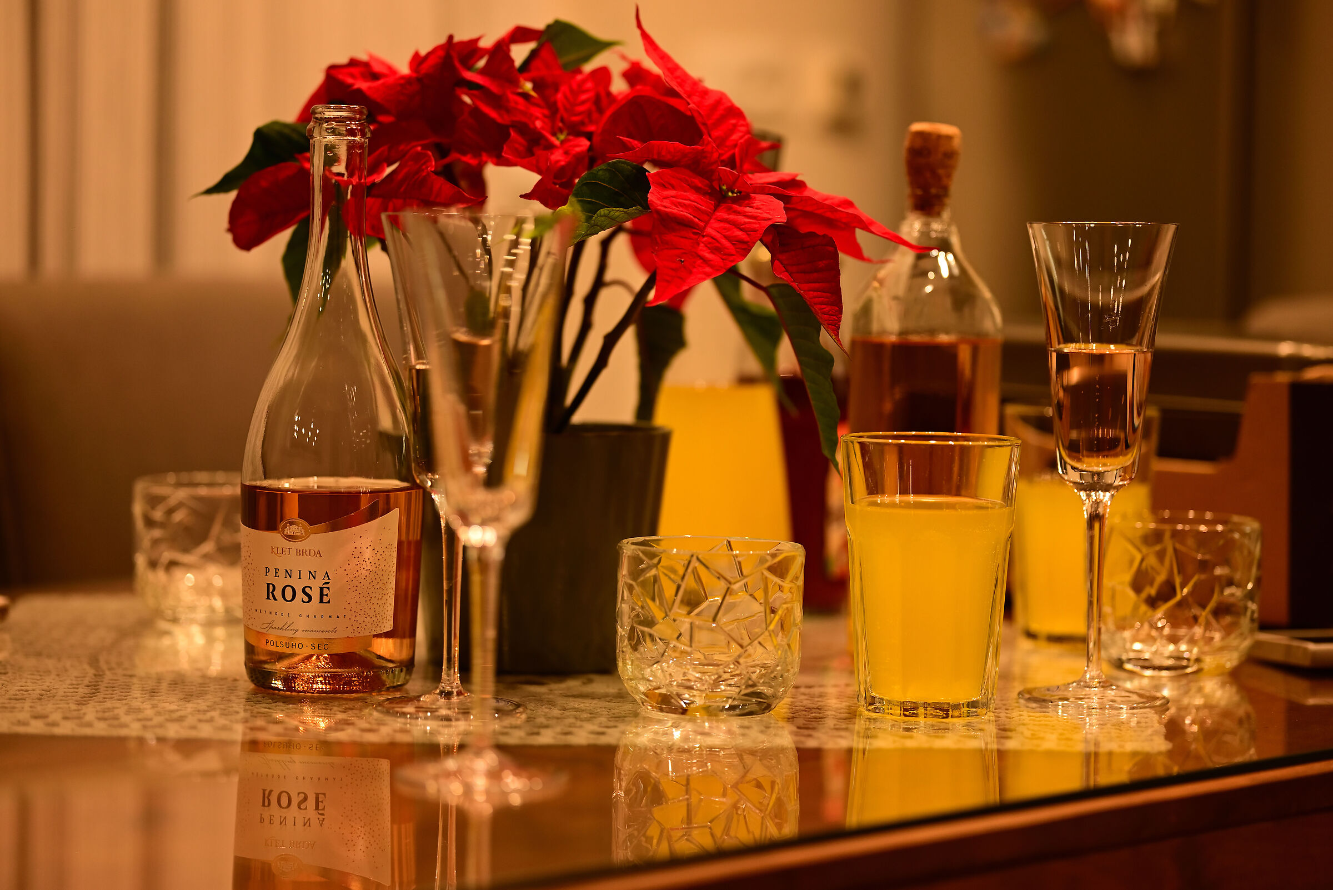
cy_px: 445
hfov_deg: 23.9
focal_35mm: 85
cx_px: 666
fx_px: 3148
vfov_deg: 16.1
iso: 400
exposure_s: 1/60
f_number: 2
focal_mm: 85
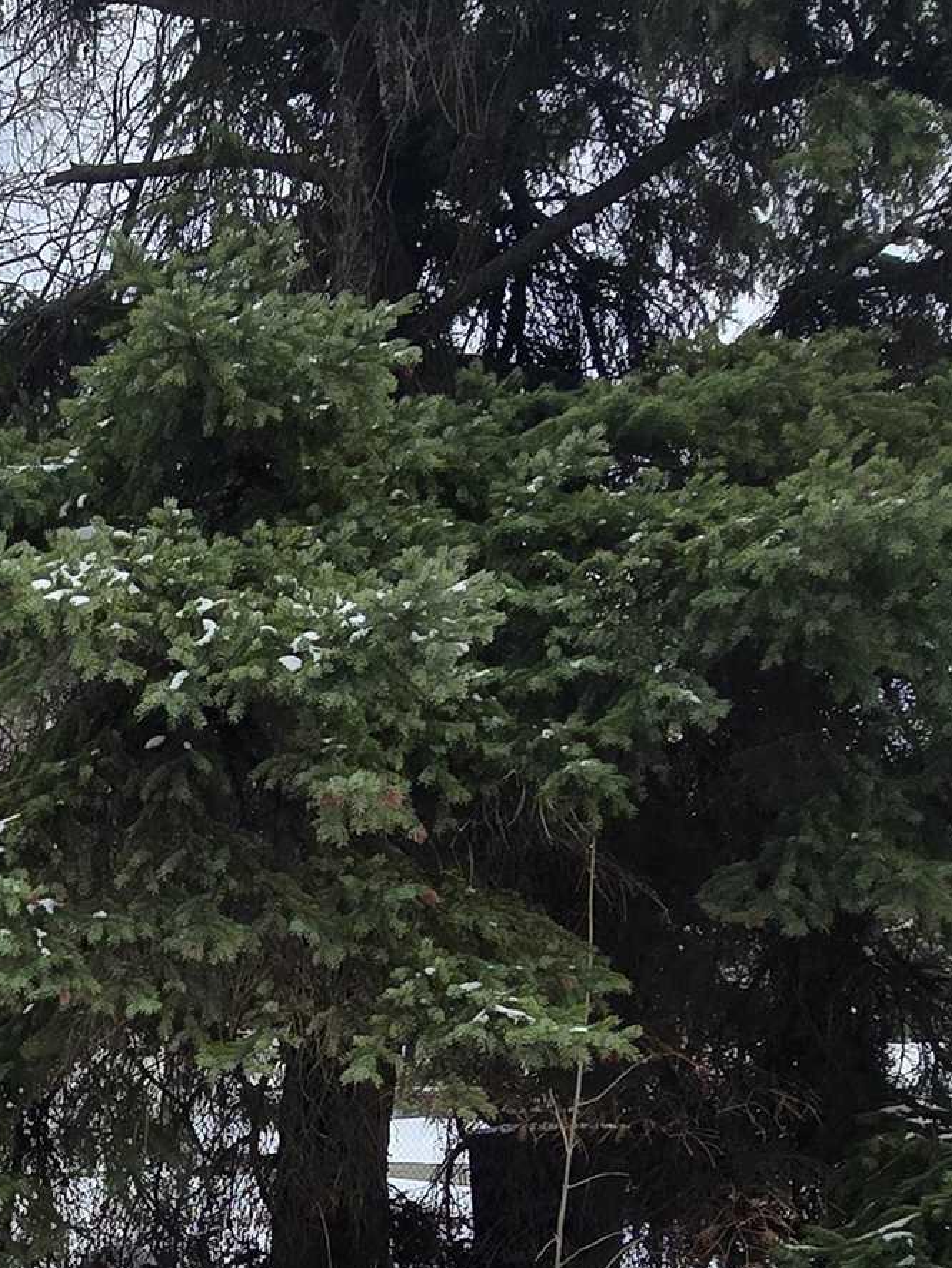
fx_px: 1649
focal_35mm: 45
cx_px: -297
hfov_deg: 26.9
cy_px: 1322
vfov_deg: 36.8
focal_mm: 2.2
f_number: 2.2
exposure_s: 1/1347
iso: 50
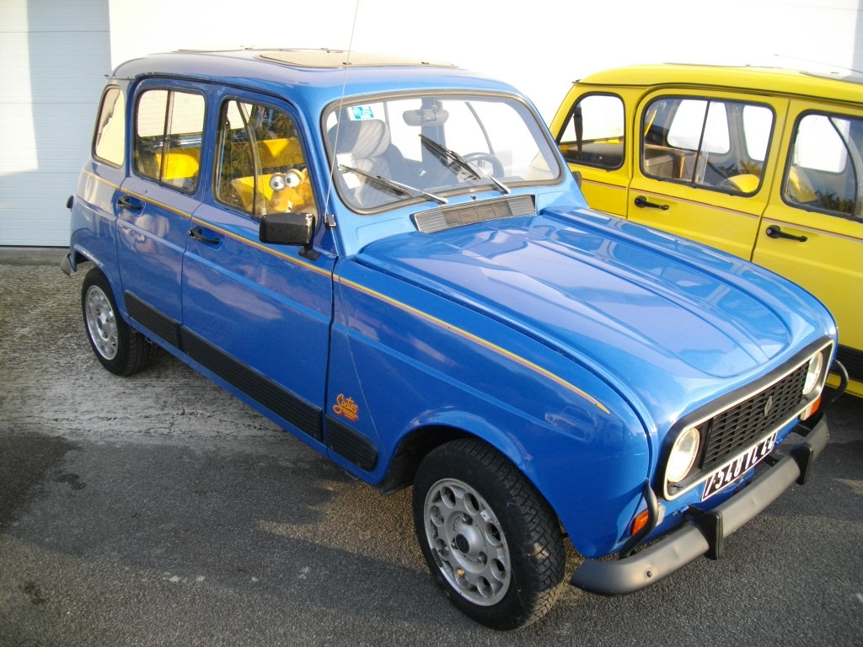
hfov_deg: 58.4
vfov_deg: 45.4
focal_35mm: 31
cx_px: 432
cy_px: 324
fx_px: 773
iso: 100
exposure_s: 1/200
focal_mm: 5.7
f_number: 2.9
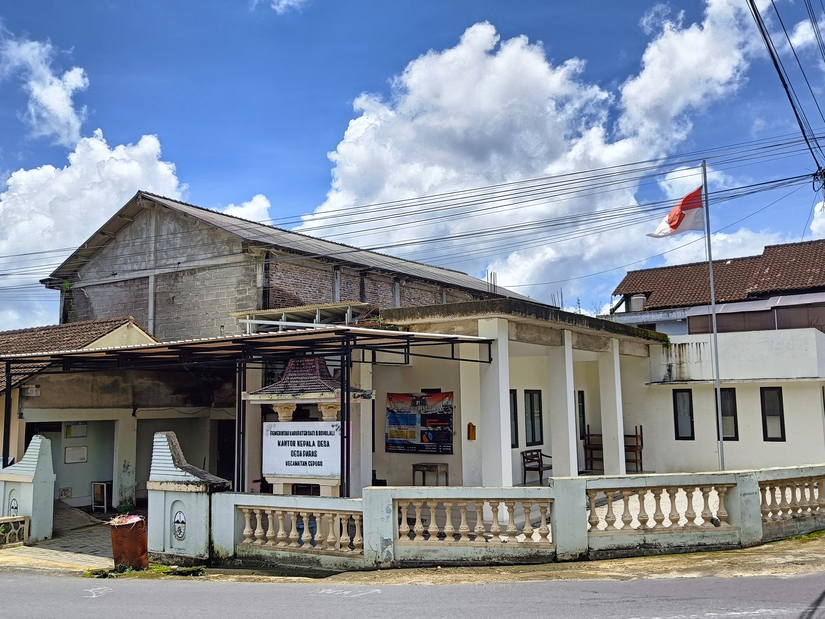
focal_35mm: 32
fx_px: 763
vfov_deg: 44.2
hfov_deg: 56.8
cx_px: 412
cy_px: 310
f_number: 1.8
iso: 64
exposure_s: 1/1443
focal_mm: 5.59
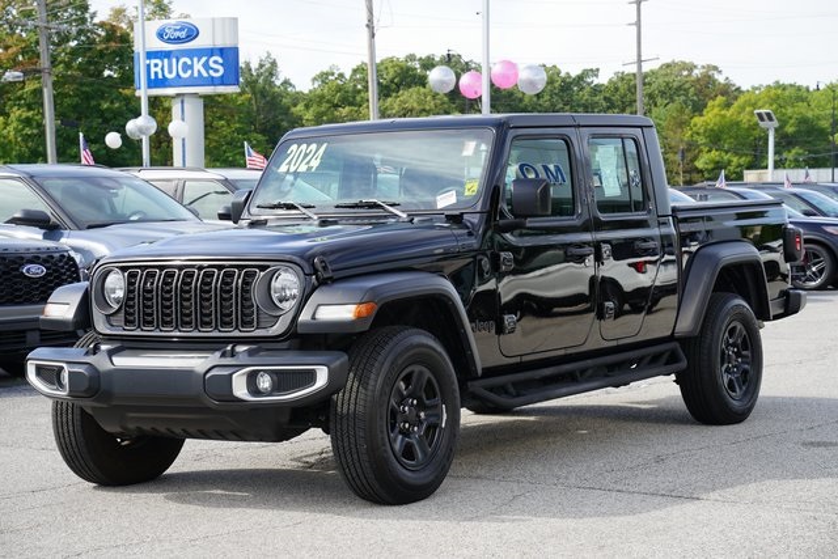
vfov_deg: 17.7
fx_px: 1793
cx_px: 419
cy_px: 280
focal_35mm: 77
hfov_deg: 26.3
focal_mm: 77
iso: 100
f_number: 8
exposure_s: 1/100
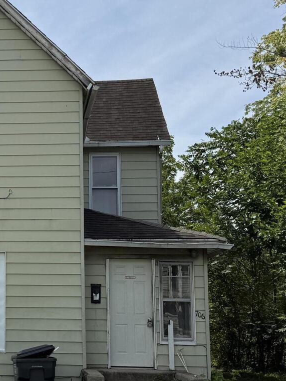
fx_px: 694
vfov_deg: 30.6
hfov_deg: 22.3
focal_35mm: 63
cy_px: 236
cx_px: -11
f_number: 1.78
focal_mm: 6.76
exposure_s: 1/6711
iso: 80
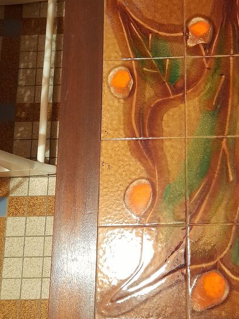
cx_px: 200
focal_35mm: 45
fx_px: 414
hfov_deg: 31.1
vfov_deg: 42.1
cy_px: 155
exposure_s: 1/25
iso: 500
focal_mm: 4.6
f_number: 2
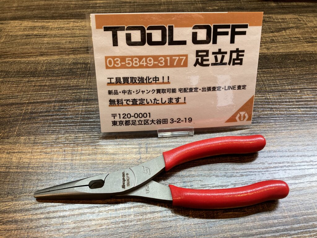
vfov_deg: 49.7
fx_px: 256
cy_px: 119
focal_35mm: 28
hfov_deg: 63.4
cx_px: 158
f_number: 1.8
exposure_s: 1/48
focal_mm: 3.99
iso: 125
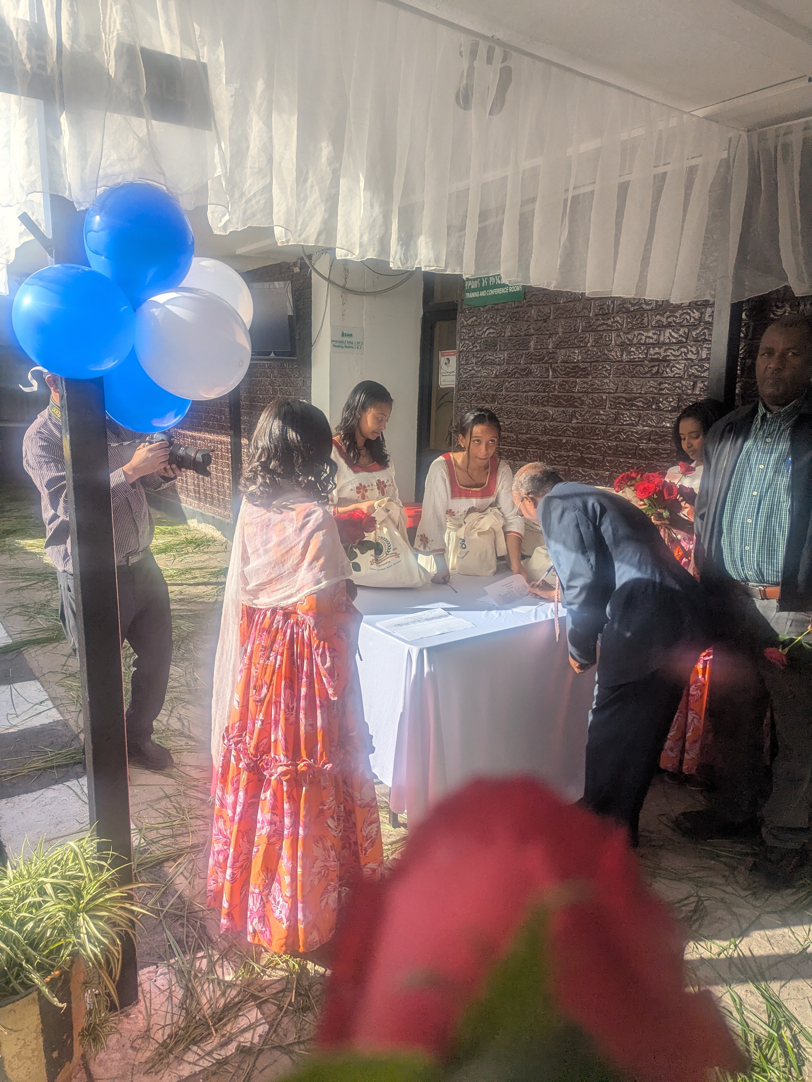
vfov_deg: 71.6
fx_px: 751
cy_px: 541
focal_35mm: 24
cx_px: 406
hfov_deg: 56.8
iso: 42
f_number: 1.85
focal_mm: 6.81
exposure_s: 1/1595
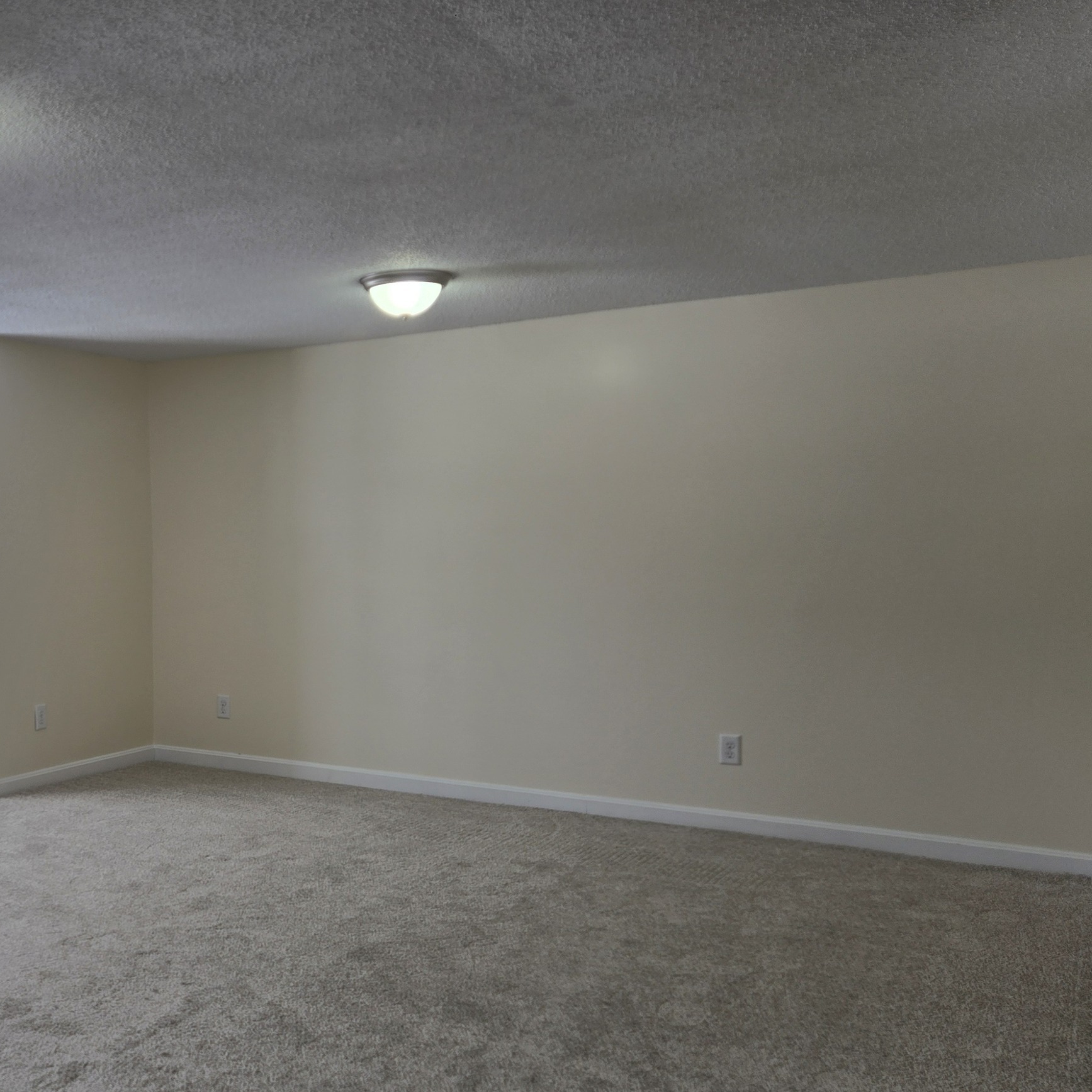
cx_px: 196
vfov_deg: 46.0
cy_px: 593
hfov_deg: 43.6
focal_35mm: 36
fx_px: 1285
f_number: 1.8
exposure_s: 1/120
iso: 25
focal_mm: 5.4
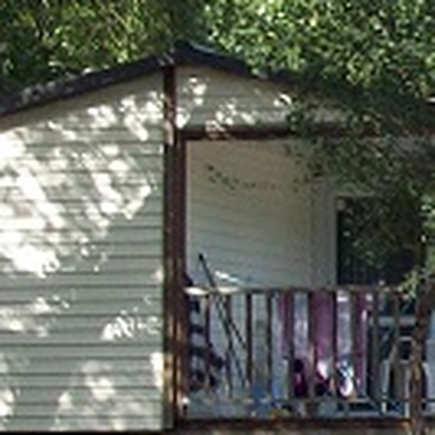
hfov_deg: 8.0
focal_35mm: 209
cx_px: 834
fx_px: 2971
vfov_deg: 8.4
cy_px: 306
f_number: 3
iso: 80
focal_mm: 7.6
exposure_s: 1/199
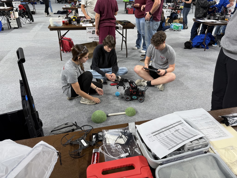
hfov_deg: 71.6
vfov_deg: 56.8
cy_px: 89
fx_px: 164
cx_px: 118
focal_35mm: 24
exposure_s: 1/121
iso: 64
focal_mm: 6.76
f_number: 1.78
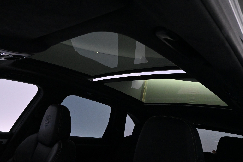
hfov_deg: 67.4
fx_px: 182
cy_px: 81
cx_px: 122
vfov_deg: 47.9
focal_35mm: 27
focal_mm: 18
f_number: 7.1
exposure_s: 1/125
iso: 8000
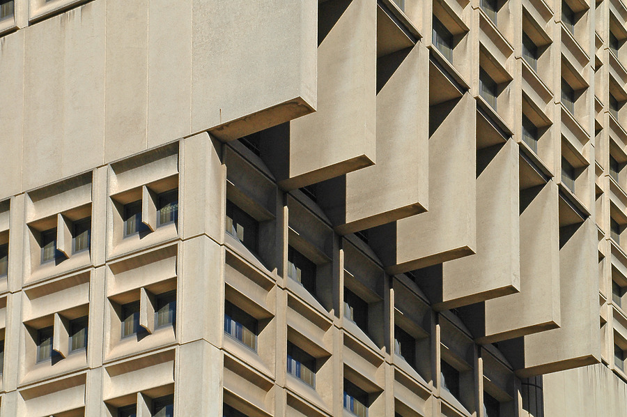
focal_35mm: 98
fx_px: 1696
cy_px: 208
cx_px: 314
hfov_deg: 20.9
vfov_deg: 14.0
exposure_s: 1/400
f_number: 10
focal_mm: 65
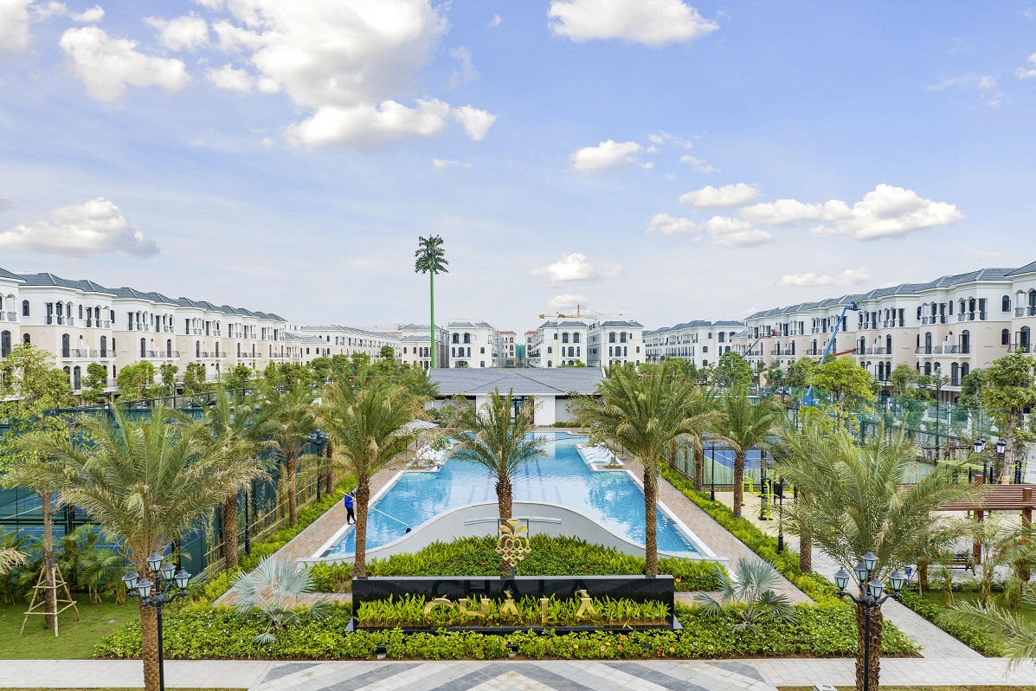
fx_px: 719
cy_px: 382
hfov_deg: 71.5
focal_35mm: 25
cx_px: 518
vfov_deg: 51.2
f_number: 4.5
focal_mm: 12.29
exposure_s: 1/400
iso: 100
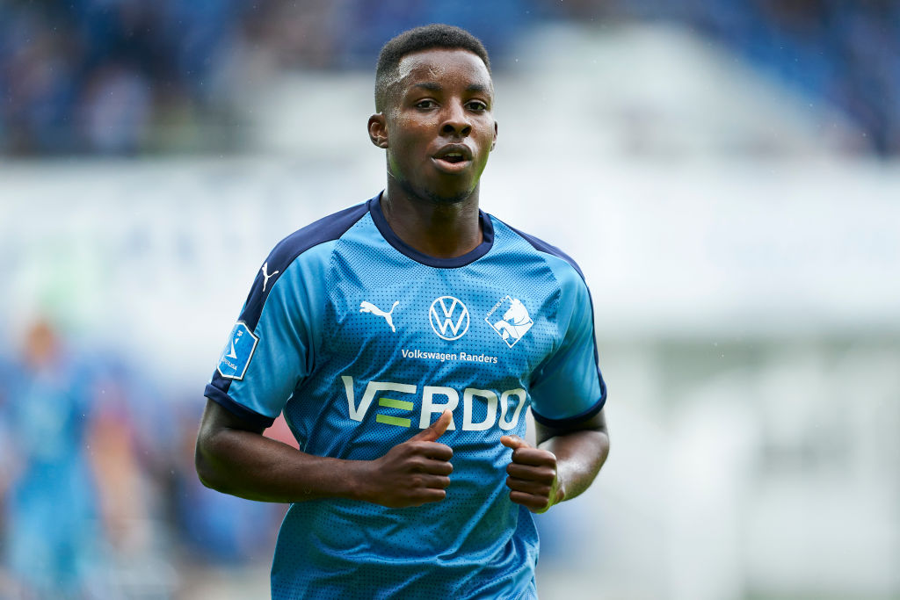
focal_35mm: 400
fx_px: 10001
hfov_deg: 5.2
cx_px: 450
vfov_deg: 3.4
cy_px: 300
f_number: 2.8
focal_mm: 400
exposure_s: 1/2500
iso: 2000
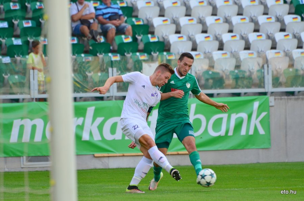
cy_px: 100
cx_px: 152
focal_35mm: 450
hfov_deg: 4.6
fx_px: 3792
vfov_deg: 3.0
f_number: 5.6
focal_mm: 300
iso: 640
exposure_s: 1/800
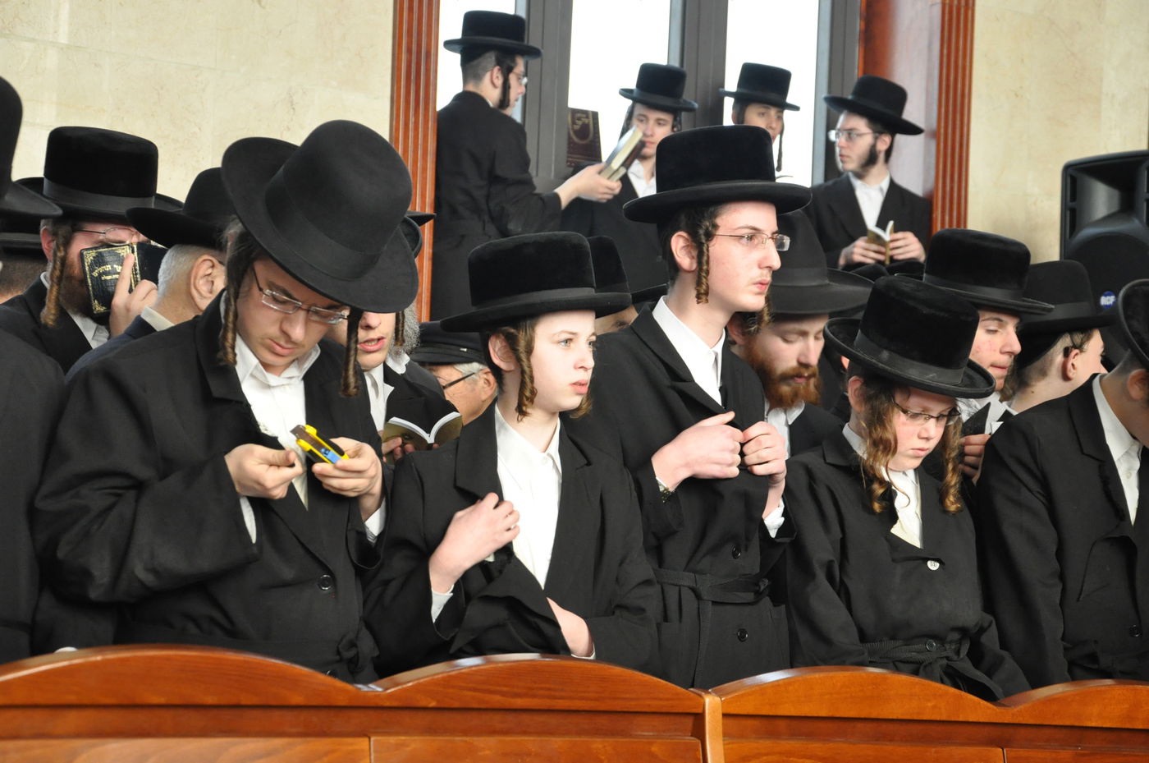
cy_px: 382
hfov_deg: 23.4
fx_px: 2773
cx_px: 574
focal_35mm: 87
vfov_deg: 15.7
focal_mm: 58
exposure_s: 1/80
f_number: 5.6
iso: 2000
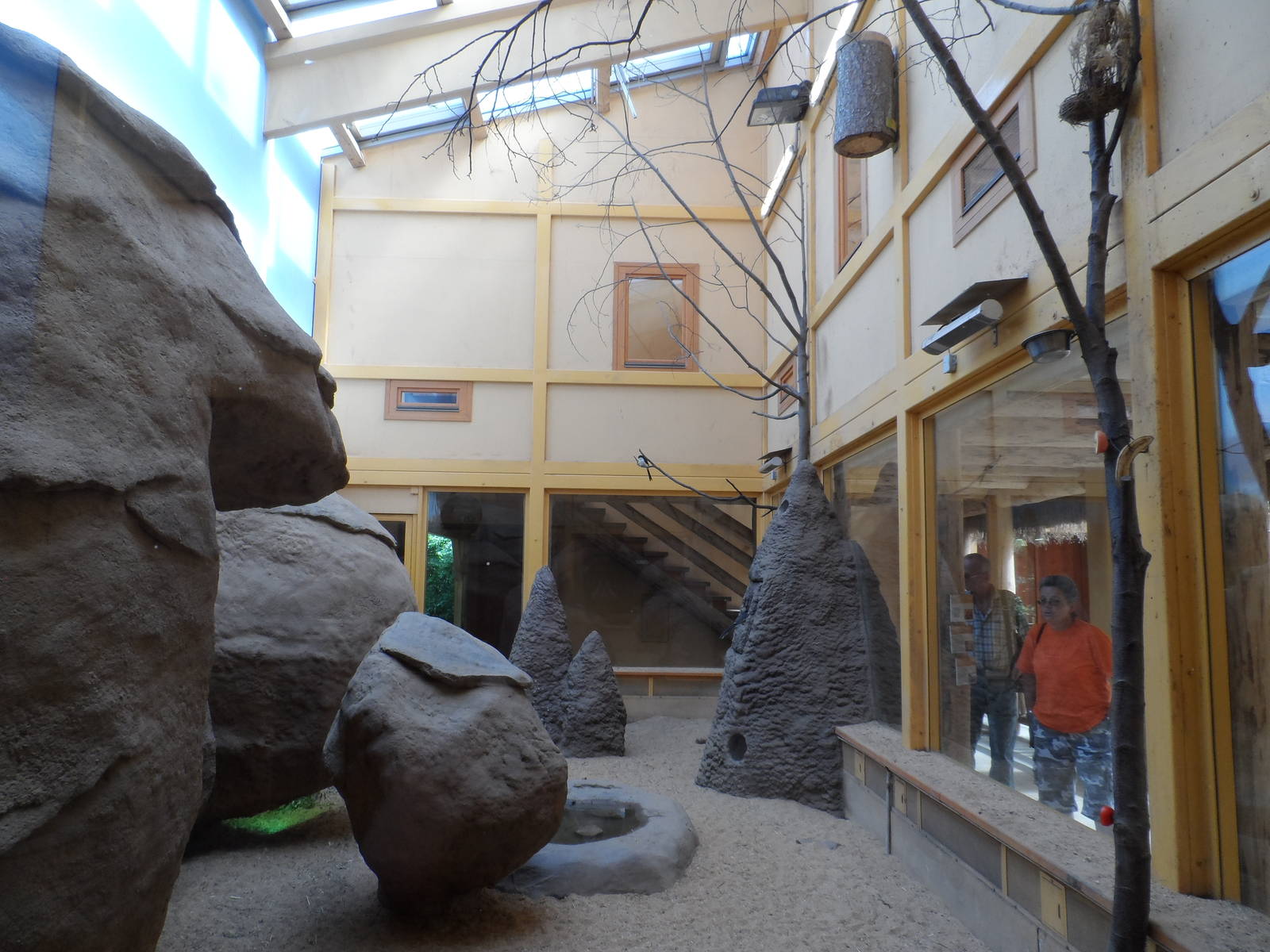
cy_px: 476
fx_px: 881
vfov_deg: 56.8
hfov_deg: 71.6
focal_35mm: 24
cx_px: 635
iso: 80
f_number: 3.2
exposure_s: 1/60
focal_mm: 4
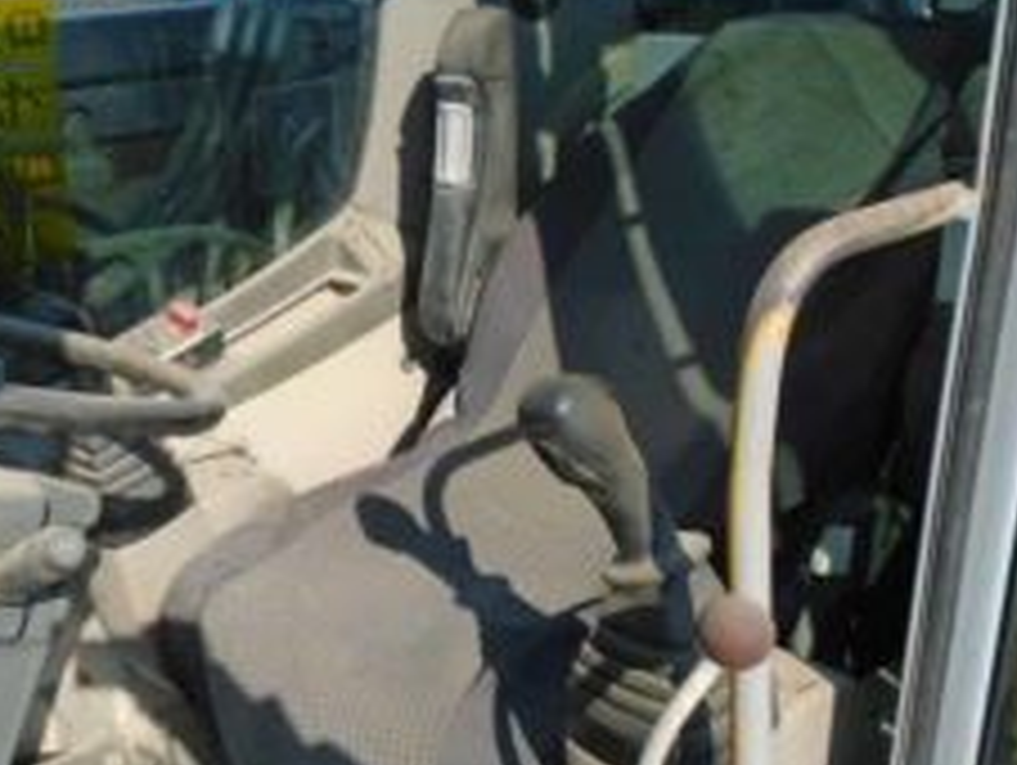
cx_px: 292
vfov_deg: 31.5
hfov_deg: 40.4
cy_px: 468
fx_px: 1353
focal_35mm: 46
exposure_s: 1/800
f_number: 3.2
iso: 100
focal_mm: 4.6
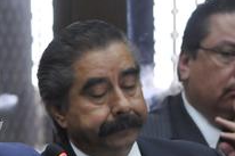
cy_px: 149
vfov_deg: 3.1
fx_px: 2896
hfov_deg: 4.6
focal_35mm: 444
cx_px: 9
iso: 1000
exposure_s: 1/60
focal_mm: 122
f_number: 4.8
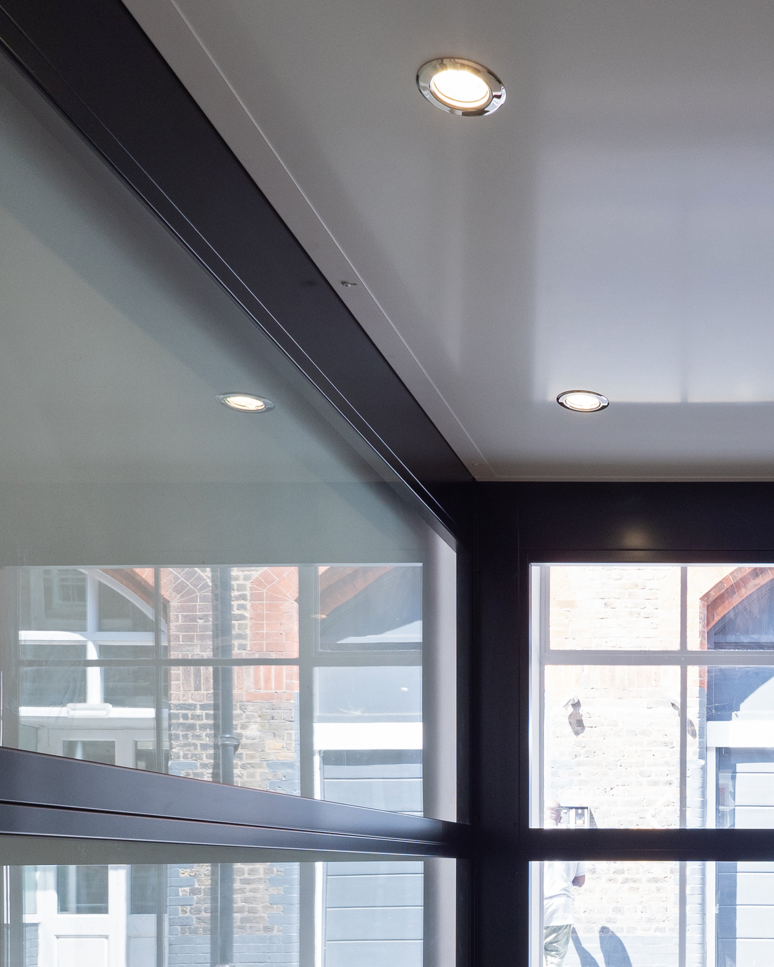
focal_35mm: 36
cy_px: 861
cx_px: 726
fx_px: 1031
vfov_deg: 45.8
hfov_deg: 37.8
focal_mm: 8
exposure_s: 1/20
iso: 200
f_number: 6.3
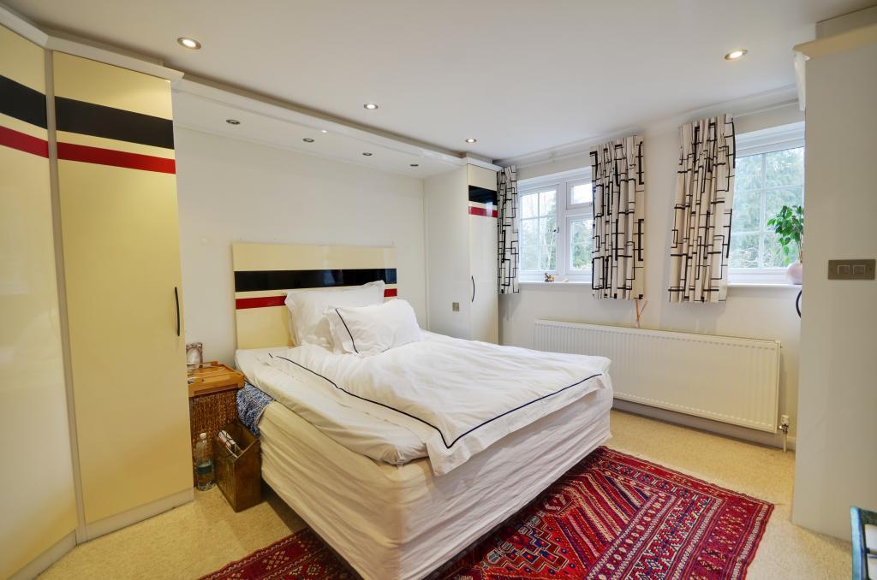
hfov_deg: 100.5
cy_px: 290
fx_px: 365
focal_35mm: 15
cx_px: 438
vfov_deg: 77.1
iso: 250
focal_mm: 10
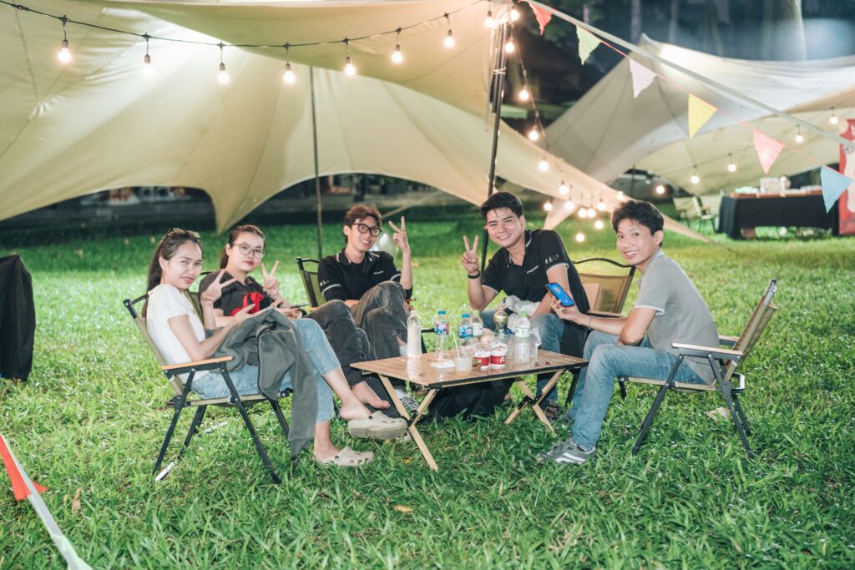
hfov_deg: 39.6
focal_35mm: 50
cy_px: 285
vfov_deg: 27.0
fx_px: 1188
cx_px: 428
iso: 3200
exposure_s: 1/125
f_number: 2
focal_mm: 50
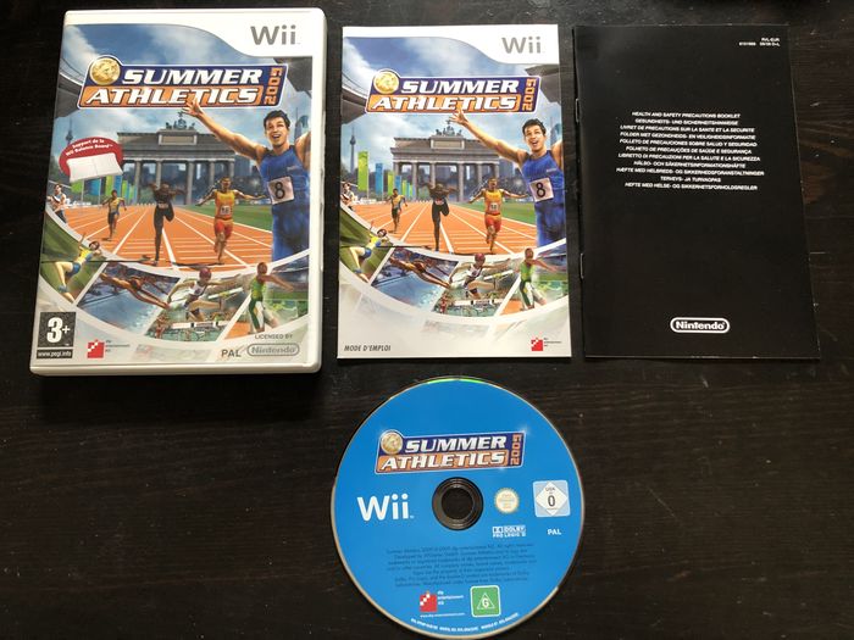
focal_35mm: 28
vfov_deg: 49.7
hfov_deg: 63.4
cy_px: 320
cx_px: 427
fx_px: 691
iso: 64
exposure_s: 1/15
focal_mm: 4
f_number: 1.8
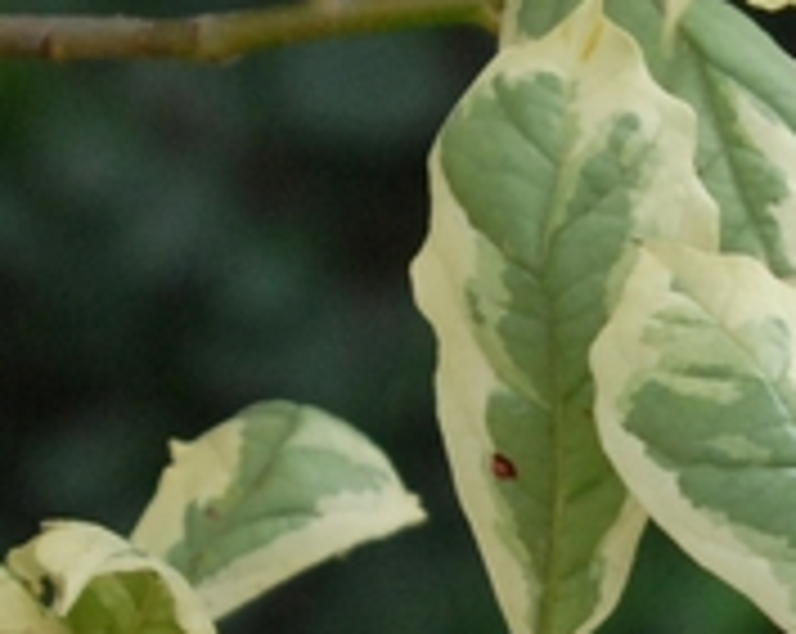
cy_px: 384
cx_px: 1025
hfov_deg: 4.3
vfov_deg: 3.4
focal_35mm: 449
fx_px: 10554
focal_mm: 55
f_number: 7.1
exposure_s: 1/250
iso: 400
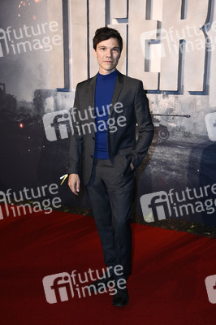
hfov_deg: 26.9
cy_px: 162
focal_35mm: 50
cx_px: 108
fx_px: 451
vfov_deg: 39.6
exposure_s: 1/200
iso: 640
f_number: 5.6
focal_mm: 50
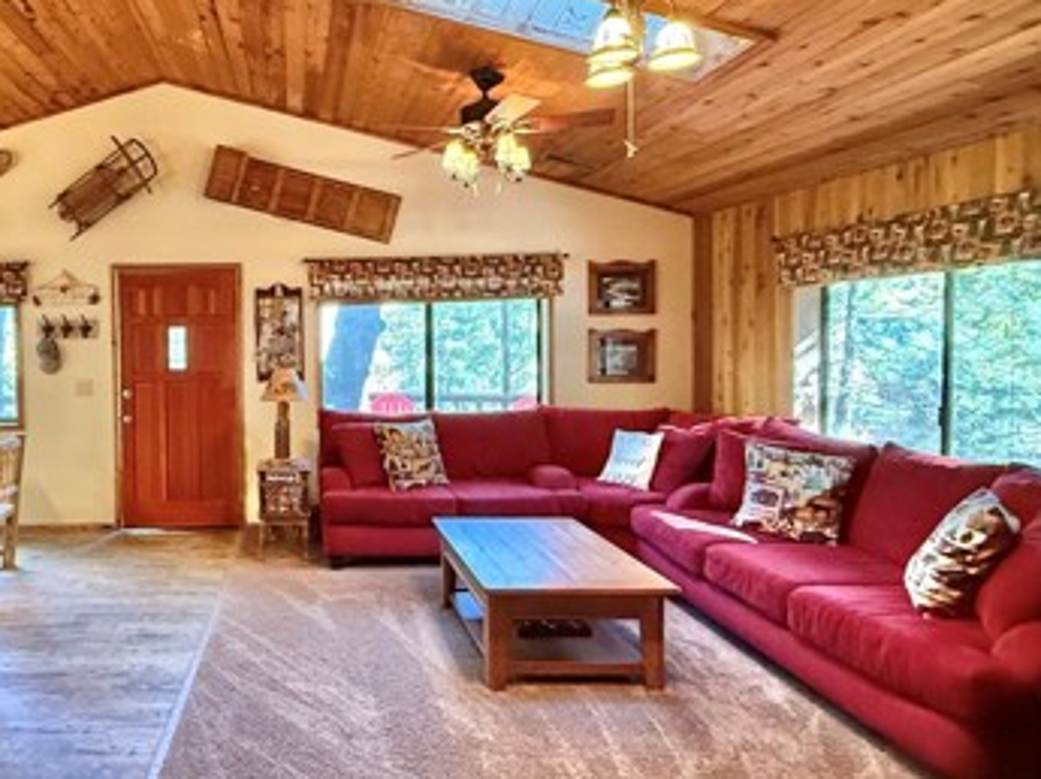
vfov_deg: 52.9
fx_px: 781
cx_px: 284
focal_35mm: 26
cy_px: 350
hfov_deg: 64.1
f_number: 2.2
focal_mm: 2.22
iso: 1000
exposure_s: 1/60
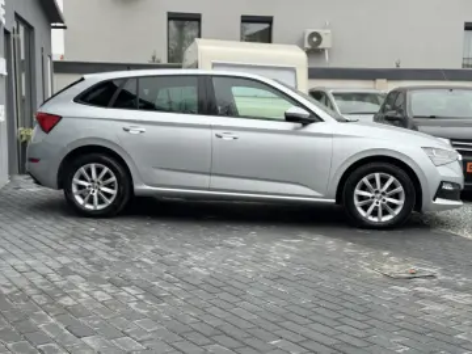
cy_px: 177
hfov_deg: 39.7
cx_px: 236
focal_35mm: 48
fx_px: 654
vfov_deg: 30.3
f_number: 1.78
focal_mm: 6.76
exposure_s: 1/162
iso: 64
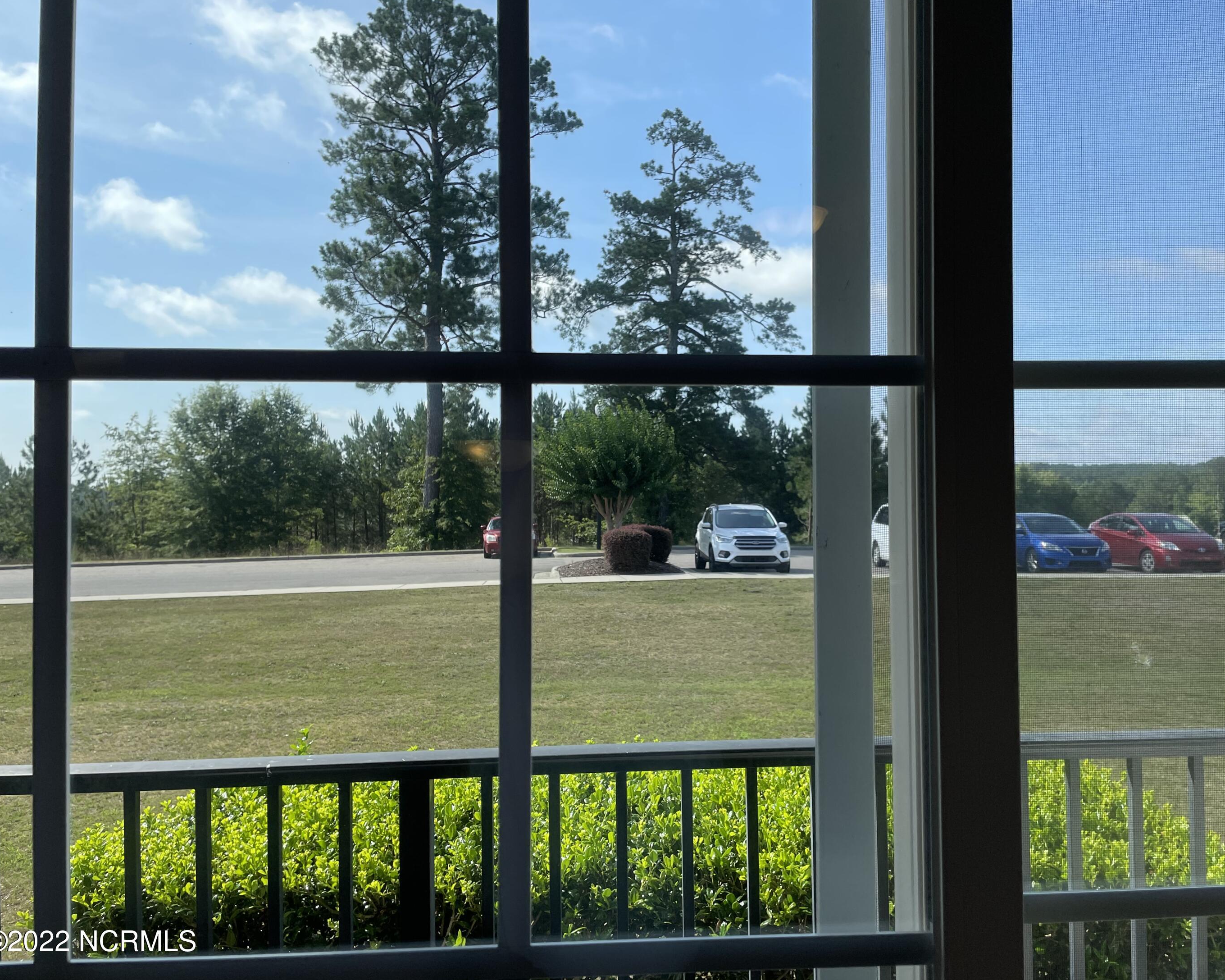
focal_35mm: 28
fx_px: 1015
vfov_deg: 51.5
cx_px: 660
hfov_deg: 62.1
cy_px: 481
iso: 32
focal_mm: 4.2
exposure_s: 1/1825
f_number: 1.6
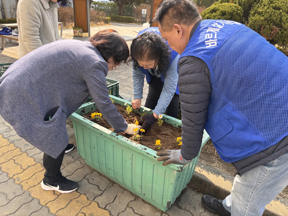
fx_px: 216
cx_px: 144
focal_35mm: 26
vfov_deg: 53.1
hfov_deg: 67.3
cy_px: 108
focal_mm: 5.96
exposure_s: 1/437
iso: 50
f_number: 1.6
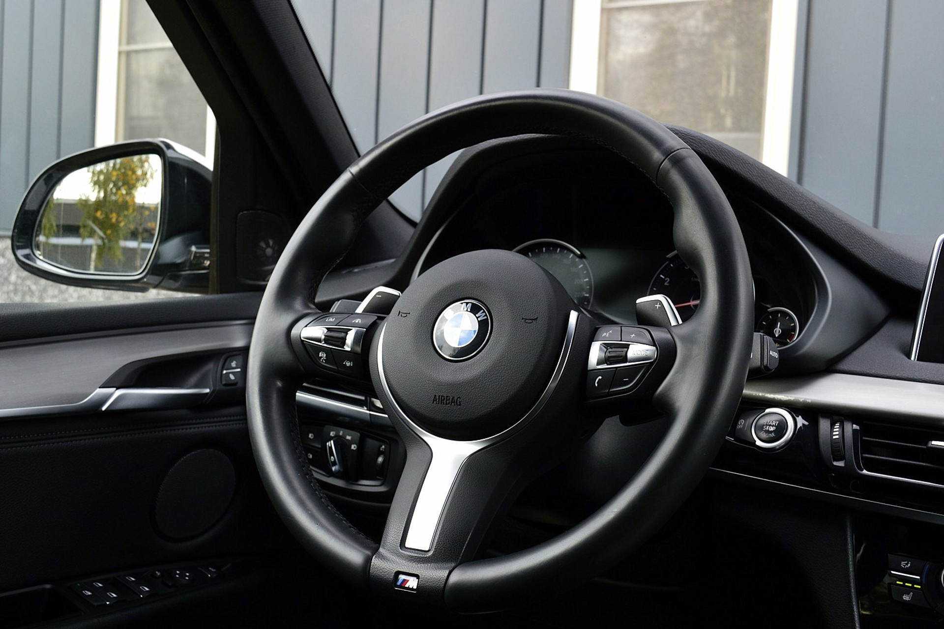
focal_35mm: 39
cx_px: 472
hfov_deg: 49.6
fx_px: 1023
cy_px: 314
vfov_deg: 34.2
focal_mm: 26
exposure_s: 1/60
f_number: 8
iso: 560
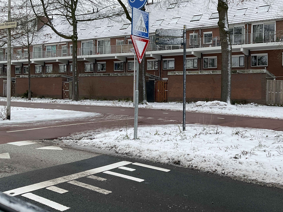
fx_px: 311
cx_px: 183
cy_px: 82
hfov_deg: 48.3
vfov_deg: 37.5
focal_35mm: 38
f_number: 1.8
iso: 16
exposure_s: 1/164
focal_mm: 3
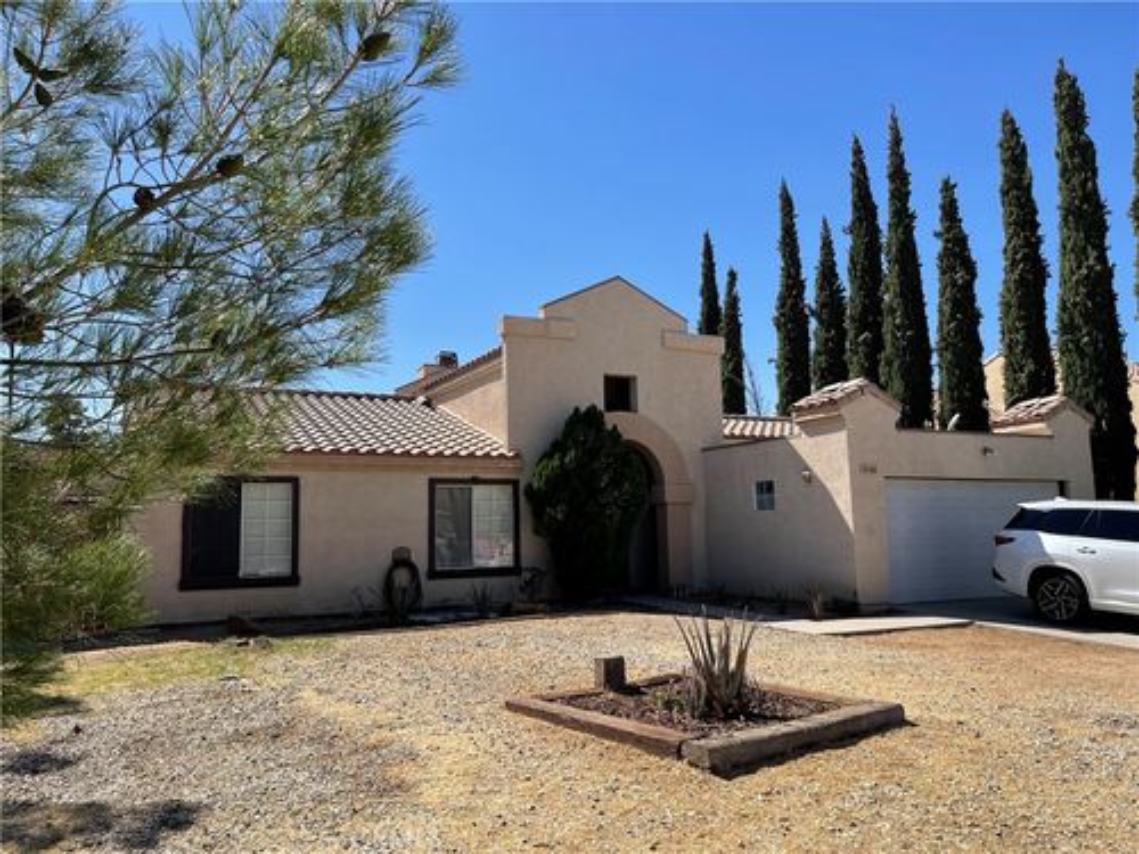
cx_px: 570
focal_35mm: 25
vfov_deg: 54.9
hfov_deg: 69.4
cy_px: 427
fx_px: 823
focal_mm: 5.1
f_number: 1.6
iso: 32
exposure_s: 1/3003
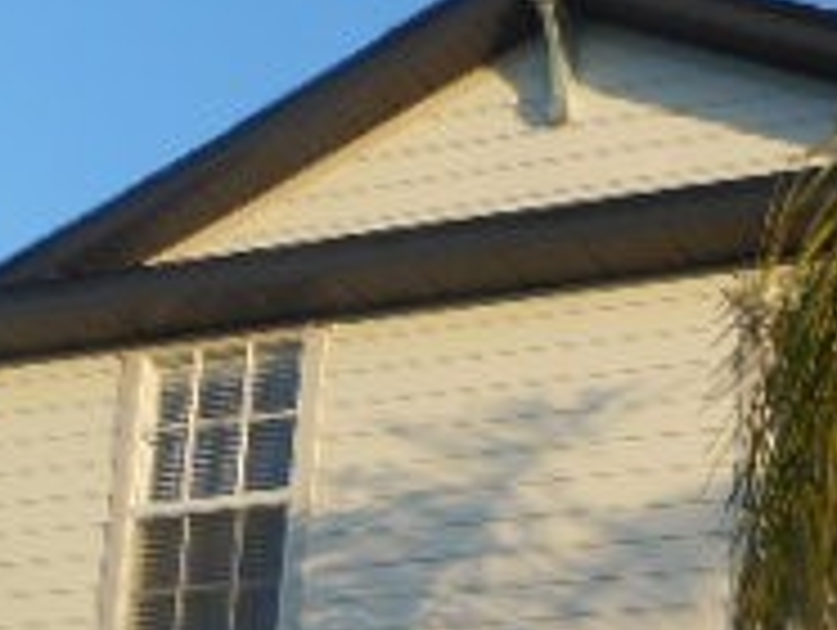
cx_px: 950
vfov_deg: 16.2
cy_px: 855
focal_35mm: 86
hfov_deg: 21.4
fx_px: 2082
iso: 80
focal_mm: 4.5
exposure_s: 1/320
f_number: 3.7
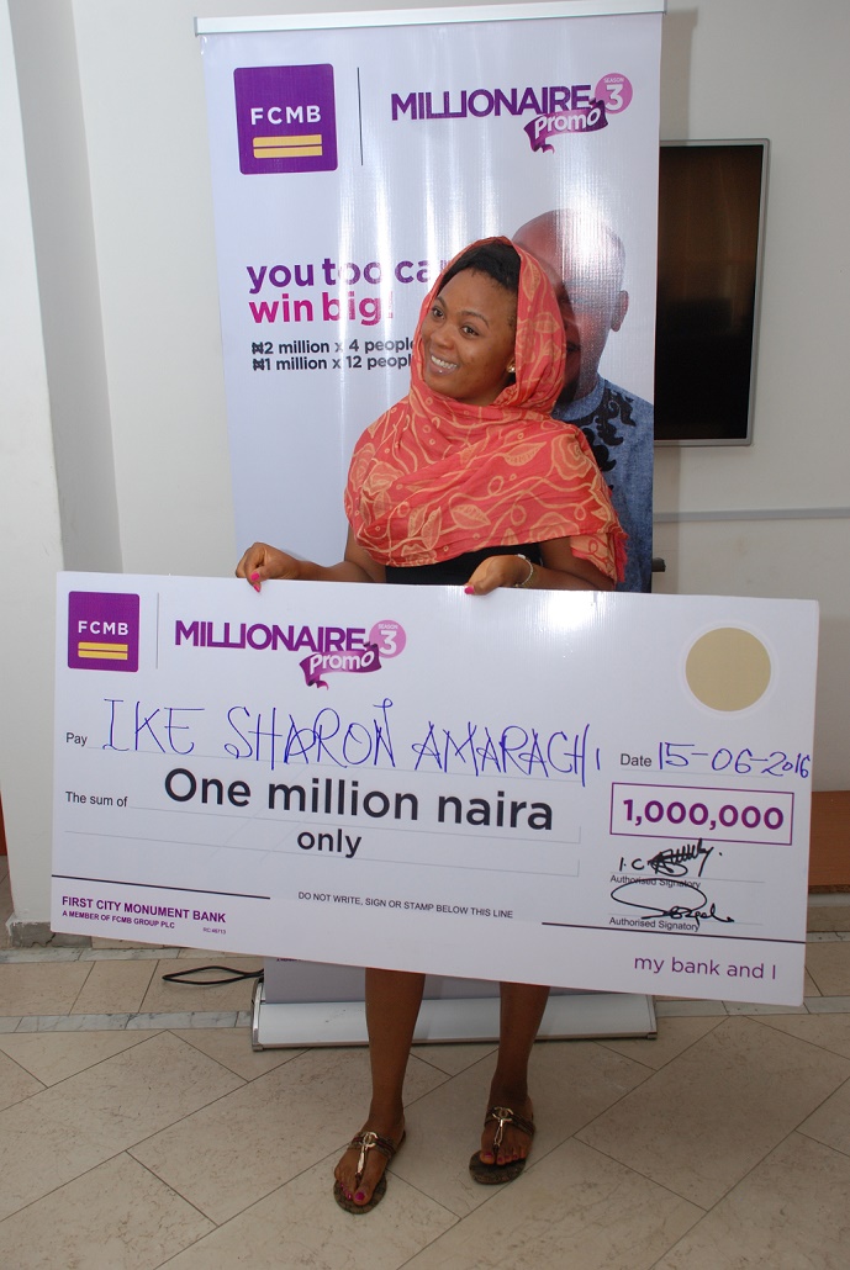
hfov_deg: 40.1
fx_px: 1166
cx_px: 425
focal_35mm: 33
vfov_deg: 57.2
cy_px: 635
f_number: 5.6
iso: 400
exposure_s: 1/60
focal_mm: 22
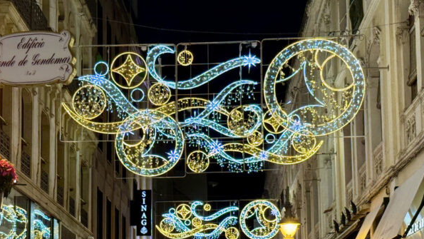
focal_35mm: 90
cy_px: 194
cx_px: 225
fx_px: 1012
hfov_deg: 23.7
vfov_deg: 13.4
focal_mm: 6.76
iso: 80
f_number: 1.78
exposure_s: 1/50
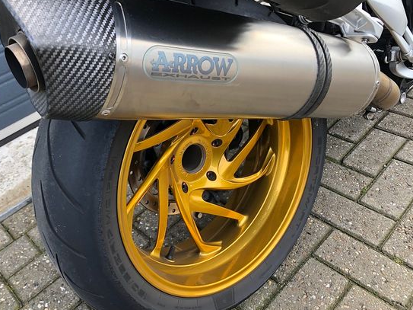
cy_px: 129
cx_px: 183
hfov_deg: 55.2
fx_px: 394
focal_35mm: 33
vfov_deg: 42.8
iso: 40
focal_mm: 3.99
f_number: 1.8
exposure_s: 1/120
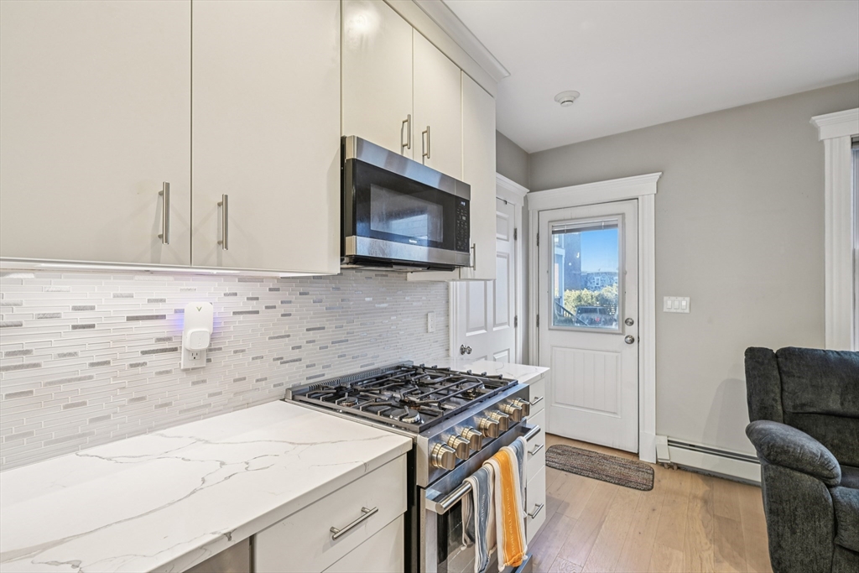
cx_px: 430
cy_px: 286
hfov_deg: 96.7
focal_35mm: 16
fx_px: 382
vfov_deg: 73.8
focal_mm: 16
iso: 400
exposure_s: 1/25
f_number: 8
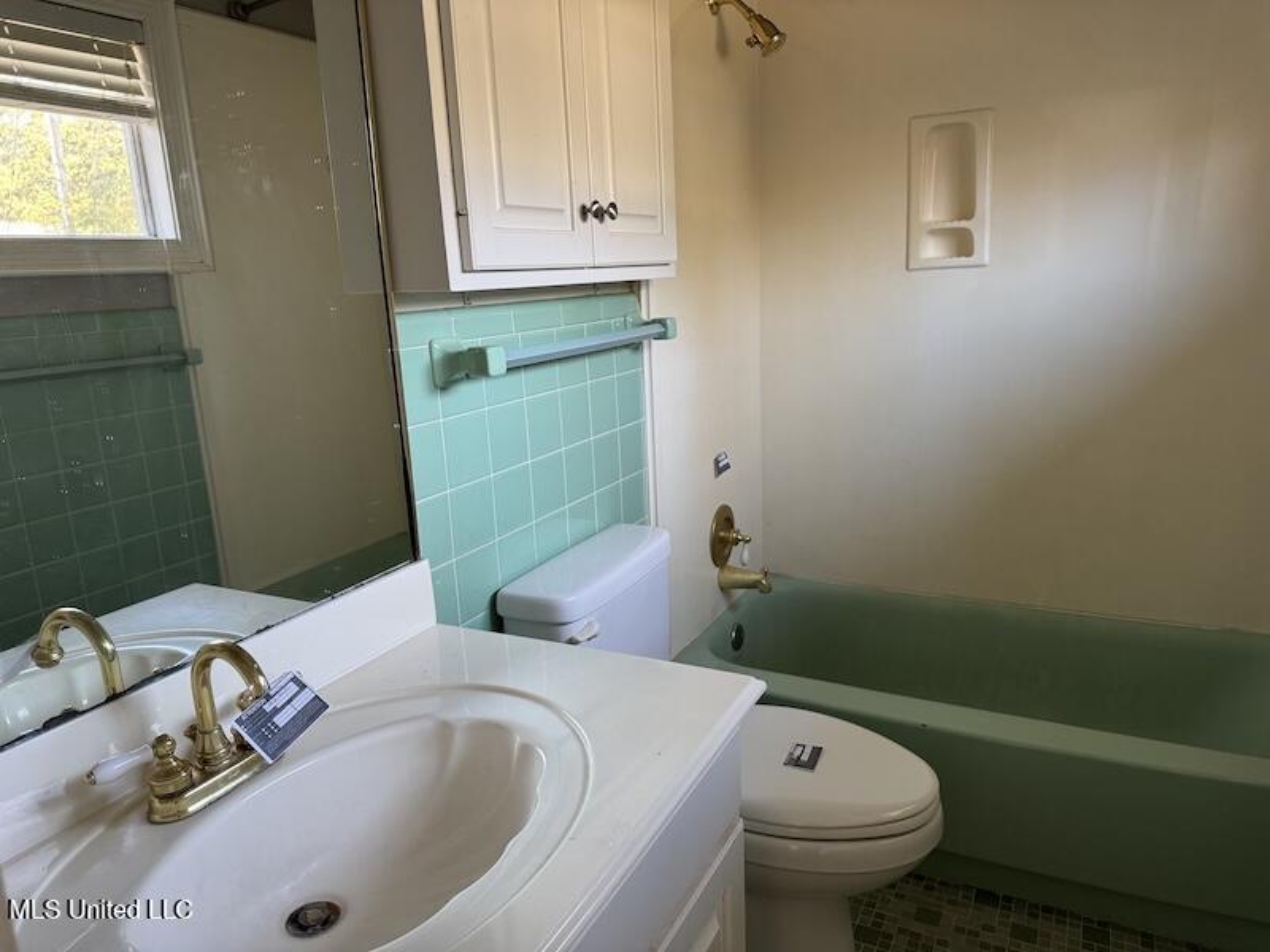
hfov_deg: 71.6
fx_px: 881
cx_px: 635
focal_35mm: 24
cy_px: 476
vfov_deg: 56.8
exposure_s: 1/116
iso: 200
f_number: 1.78
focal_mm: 6.76
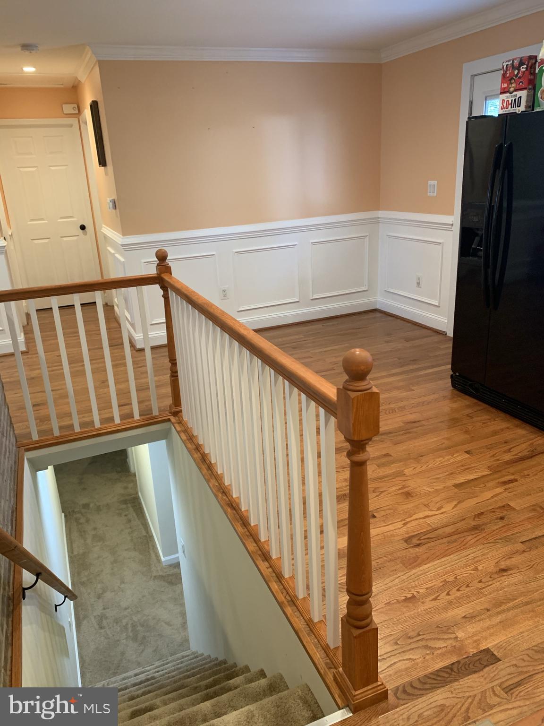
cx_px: 272
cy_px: 363
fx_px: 545
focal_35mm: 26
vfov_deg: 67.3
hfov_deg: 53.1
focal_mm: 4.25
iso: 160
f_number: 1.8
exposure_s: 1/60
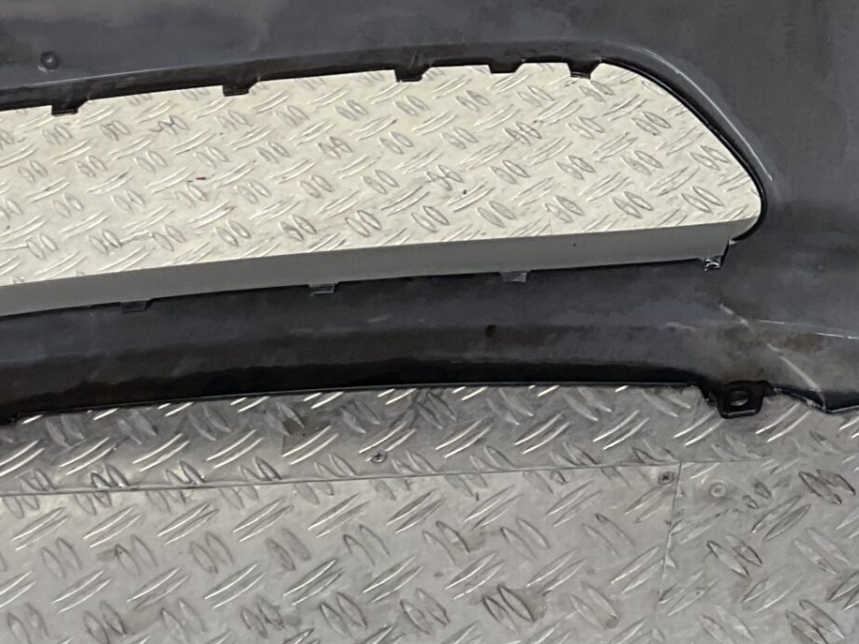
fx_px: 2009
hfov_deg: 23.7
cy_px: -20
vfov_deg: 17.7
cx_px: 703
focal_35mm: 81
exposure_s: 1/120
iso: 32
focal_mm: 3
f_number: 1.8
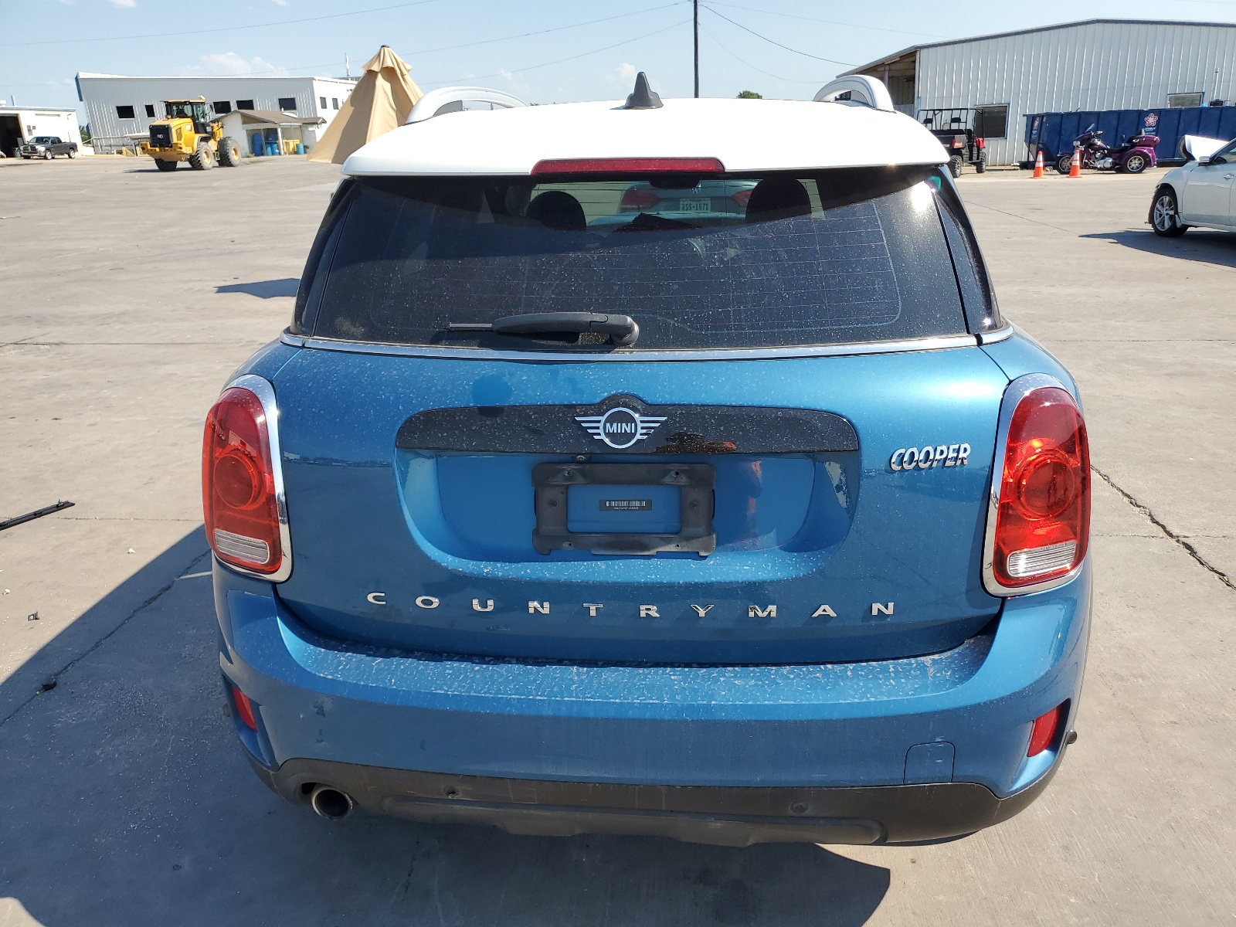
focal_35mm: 26
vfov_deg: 53.1
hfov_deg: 67.3
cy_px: 464
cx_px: 618
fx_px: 928
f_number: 1.5
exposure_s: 1/2000
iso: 50
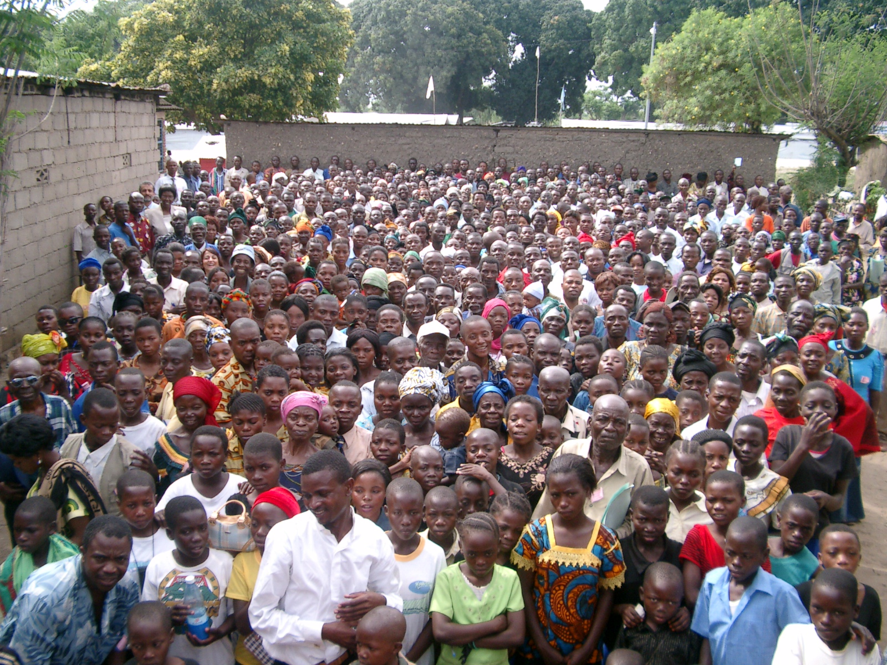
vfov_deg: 38.7
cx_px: 444
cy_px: 332
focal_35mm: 37
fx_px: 948
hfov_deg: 50.1
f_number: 2.6
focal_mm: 7.6
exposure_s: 1/800
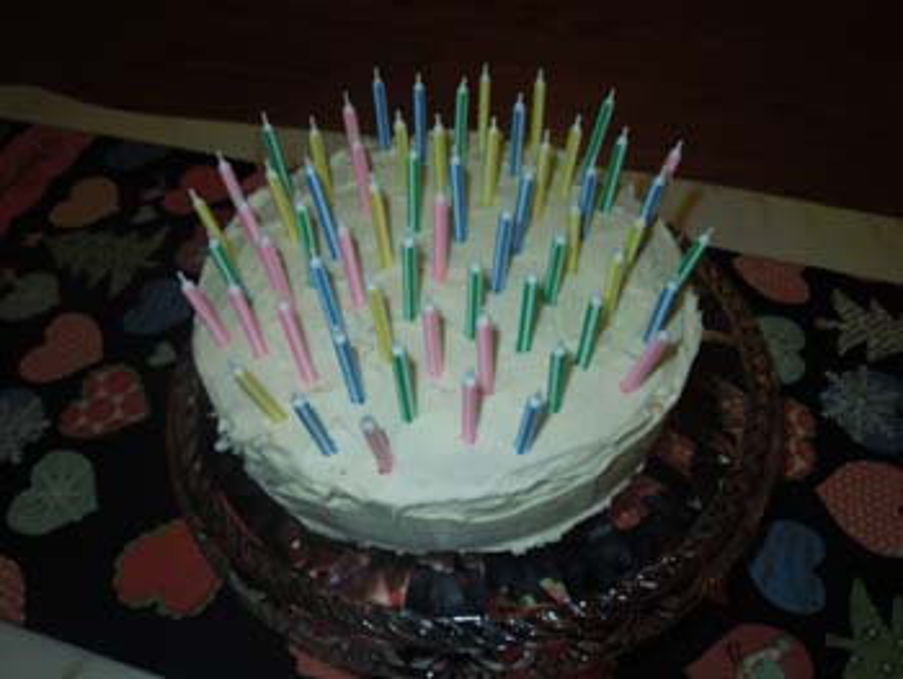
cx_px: 452
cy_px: 340
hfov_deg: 58.3
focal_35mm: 31
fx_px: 809
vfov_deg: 45.5
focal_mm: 5.6
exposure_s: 1/30
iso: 100
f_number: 3.6
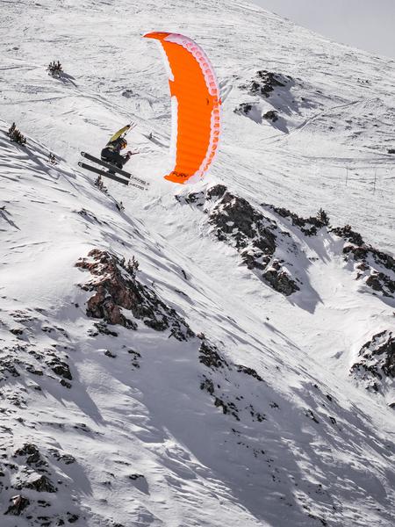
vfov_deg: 3.5
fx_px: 8566
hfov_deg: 2.6
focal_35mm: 563
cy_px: 264
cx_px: 198
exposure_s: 1/1000
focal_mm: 101.4
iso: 100
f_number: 6.3
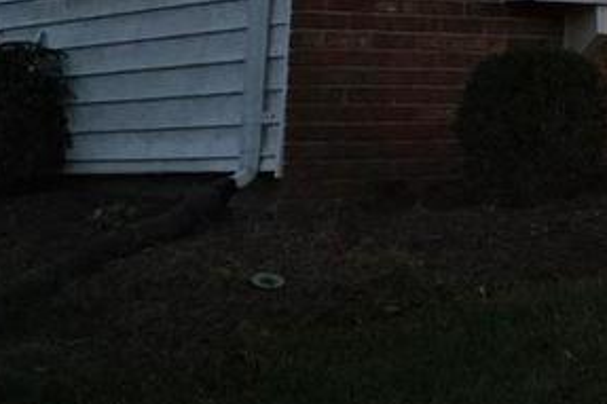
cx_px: 852
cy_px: -317
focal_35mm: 120
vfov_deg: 10.7
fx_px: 2022
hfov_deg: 15.9
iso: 2000
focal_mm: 6.25
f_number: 1.7
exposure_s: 1/120
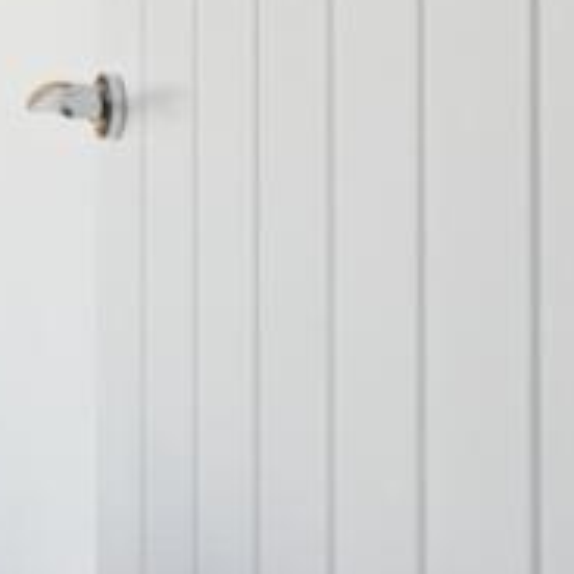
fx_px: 1707
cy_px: 139
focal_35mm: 91
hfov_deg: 16.7
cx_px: -370
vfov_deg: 18.9
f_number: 2.8
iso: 800
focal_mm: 20
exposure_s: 1/320
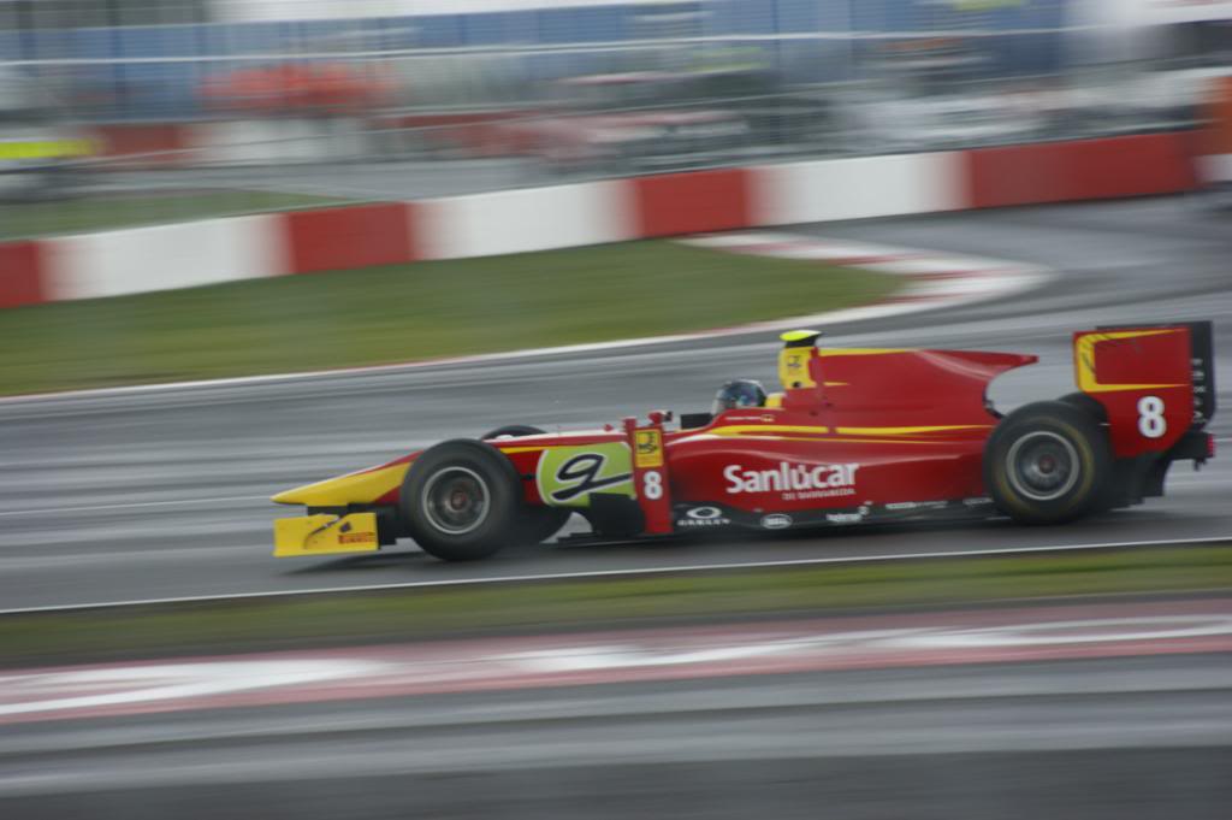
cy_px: 410
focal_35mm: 300
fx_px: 10258
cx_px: 616
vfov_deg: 4.6
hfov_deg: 6.9
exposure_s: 1/100
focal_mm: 200
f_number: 7.1
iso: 200
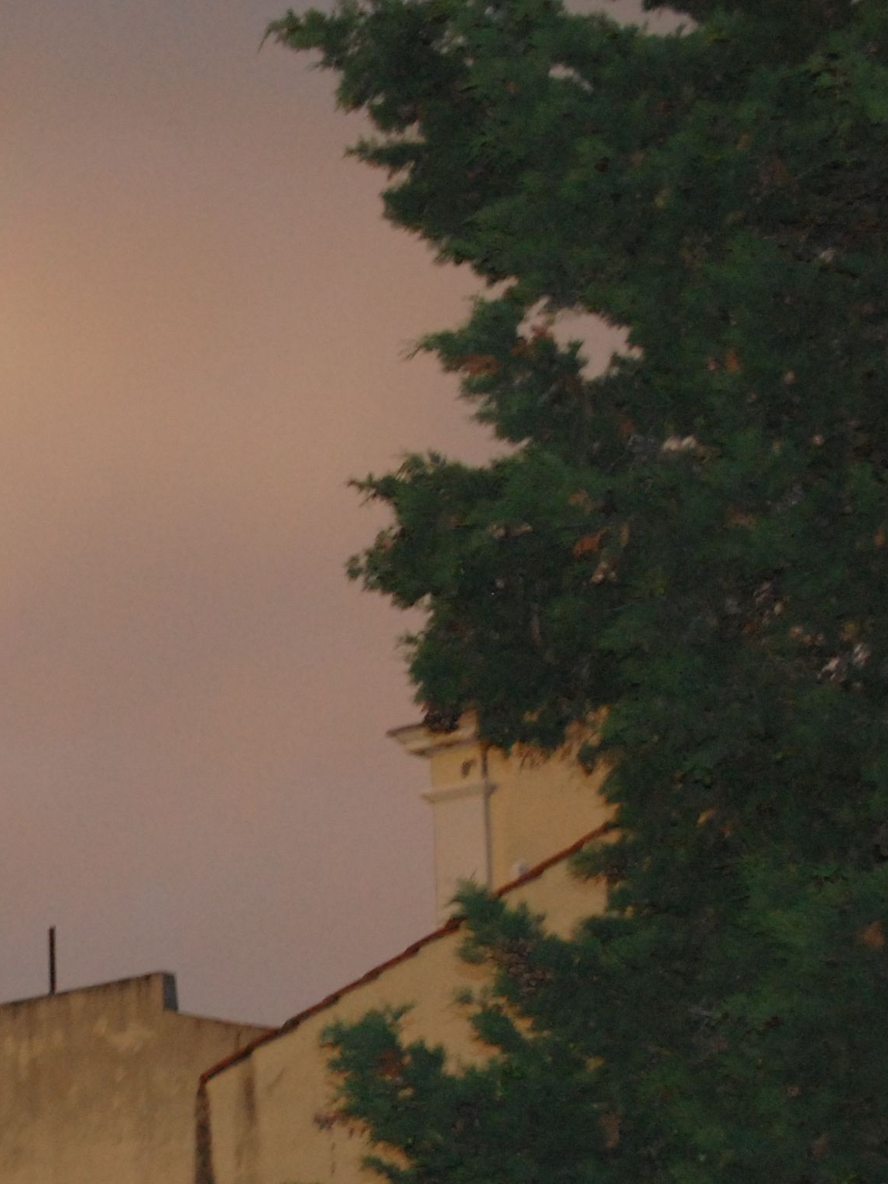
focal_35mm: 156
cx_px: -54
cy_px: 681
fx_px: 5333
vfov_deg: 12.7
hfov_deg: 9.4
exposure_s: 1/60
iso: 1600
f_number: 5.6
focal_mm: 55
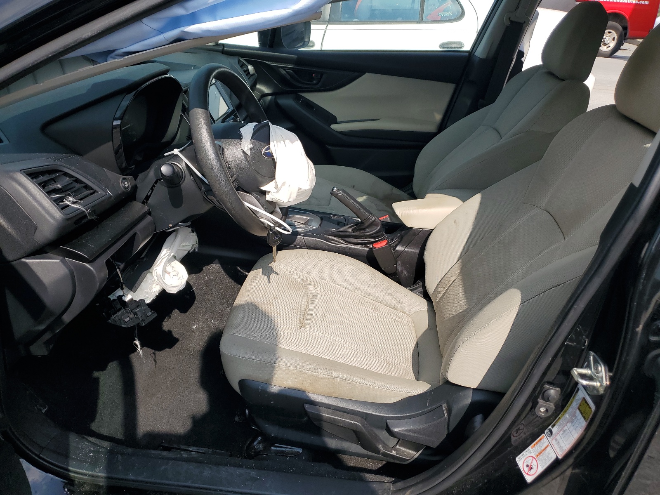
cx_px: 330
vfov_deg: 53.1
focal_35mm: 26
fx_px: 496
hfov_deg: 67.3
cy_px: 248
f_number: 1.5
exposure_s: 1/2500
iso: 50
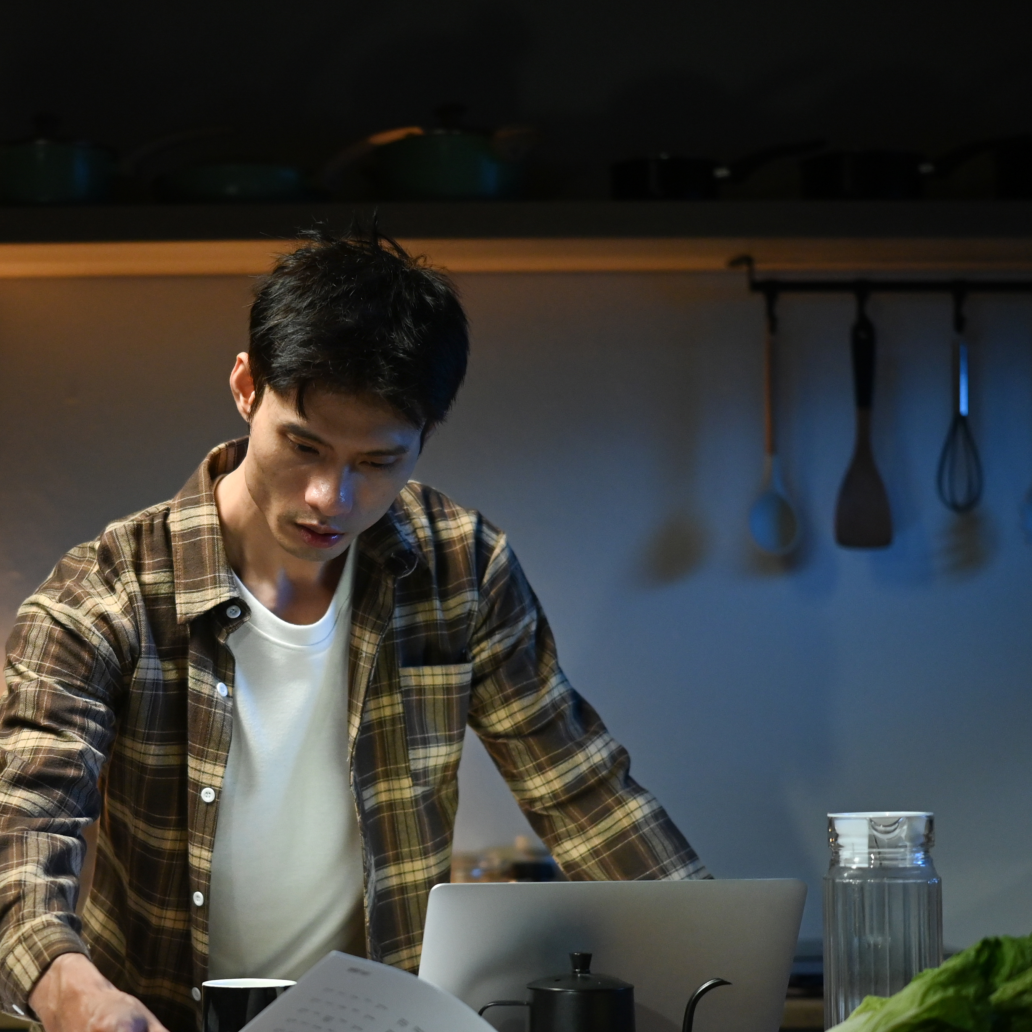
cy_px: 703
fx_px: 2391
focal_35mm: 71
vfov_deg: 24.2
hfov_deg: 24.0
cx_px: 205
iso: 640
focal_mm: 27
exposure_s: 1/200
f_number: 1.2
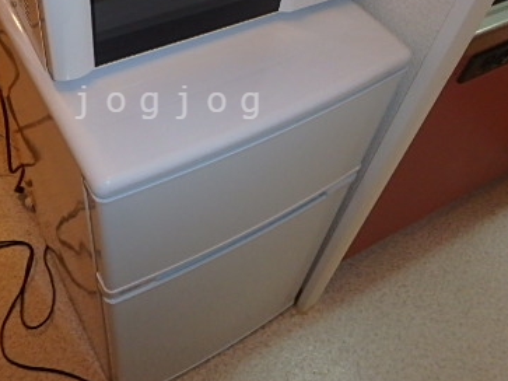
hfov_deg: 49.3
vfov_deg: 37.8
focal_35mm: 37
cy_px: 102
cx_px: 171
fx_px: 543
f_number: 3.5
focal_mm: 3.7
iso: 400
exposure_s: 1/30
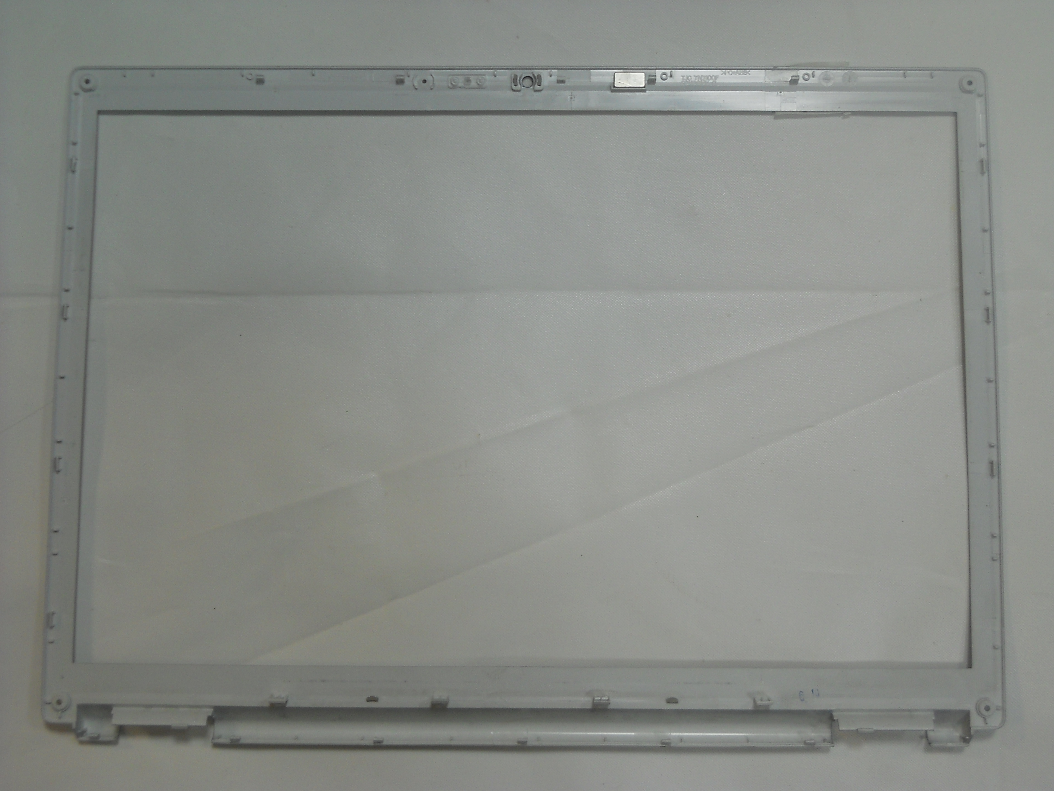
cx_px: 527
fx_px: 1462
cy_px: 396
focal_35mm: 48
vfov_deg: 30.3
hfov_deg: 39.7
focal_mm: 7.88
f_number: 3.3
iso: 125
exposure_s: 1/30
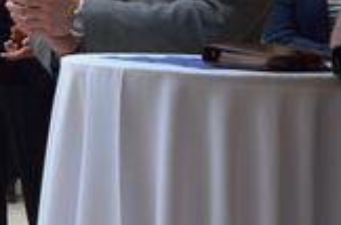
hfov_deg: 11.5
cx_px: -250
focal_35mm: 167
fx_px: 1577
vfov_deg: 8.1
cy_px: 28
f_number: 5.6
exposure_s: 1/80
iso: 1250
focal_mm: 30
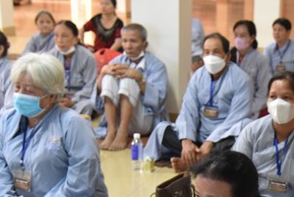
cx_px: 295
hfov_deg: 22.4
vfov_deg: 15.6
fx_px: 711
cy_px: 176
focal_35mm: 87
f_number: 4
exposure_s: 1/60
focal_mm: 40
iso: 3600
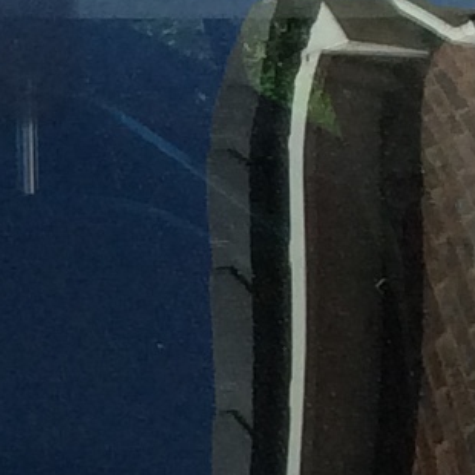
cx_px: -705
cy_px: 75
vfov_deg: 7.4
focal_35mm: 236
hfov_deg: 7.0
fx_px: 3664
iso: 32
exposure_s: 1/657
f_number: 2.4
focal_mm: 3.3
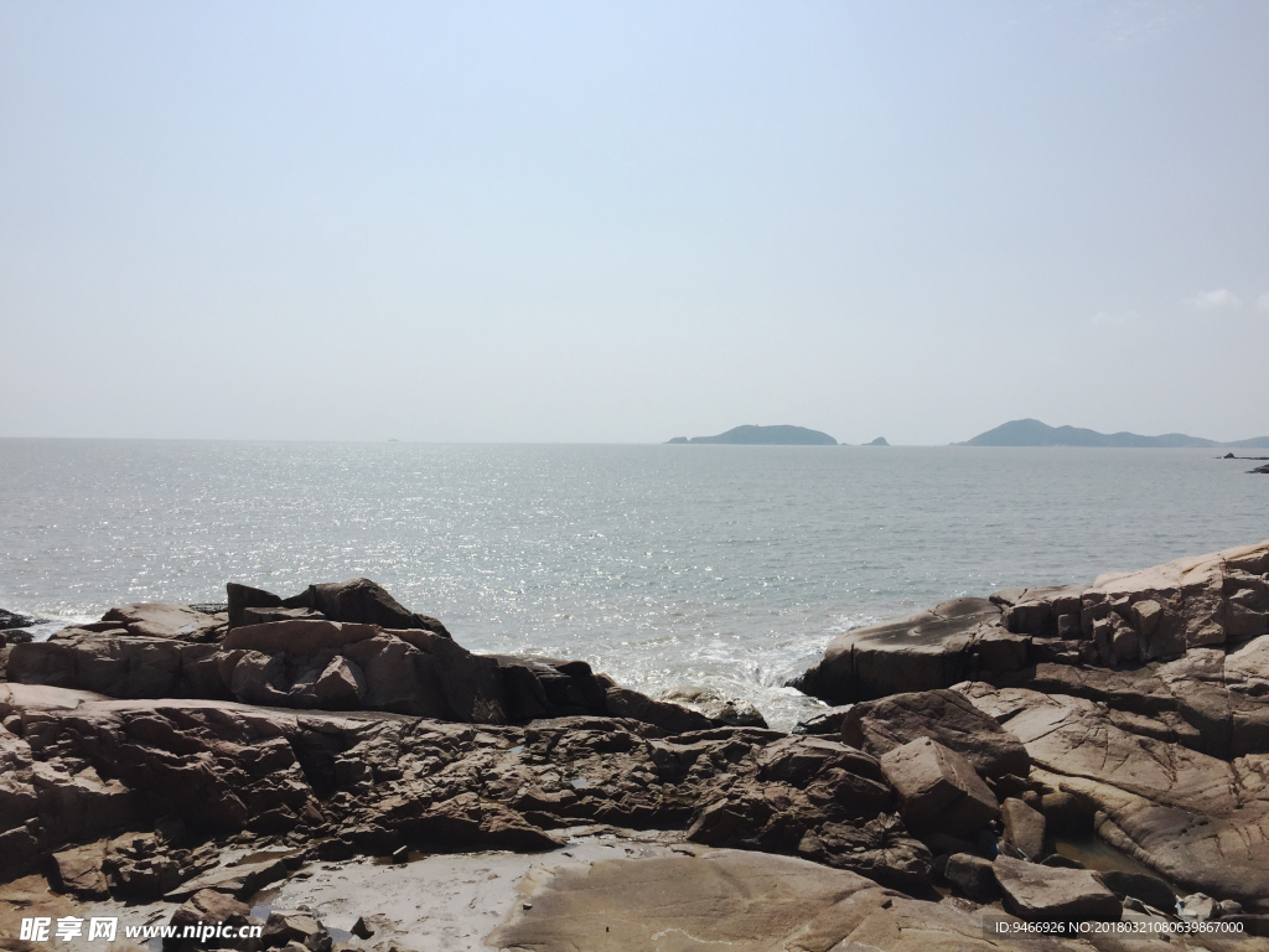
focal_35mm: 29
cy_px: 476
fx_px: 1063
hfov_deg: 61.7
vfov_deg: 48.2
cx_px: 634
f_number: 2.2
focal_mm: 4.15
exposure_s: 1/6623
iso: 32
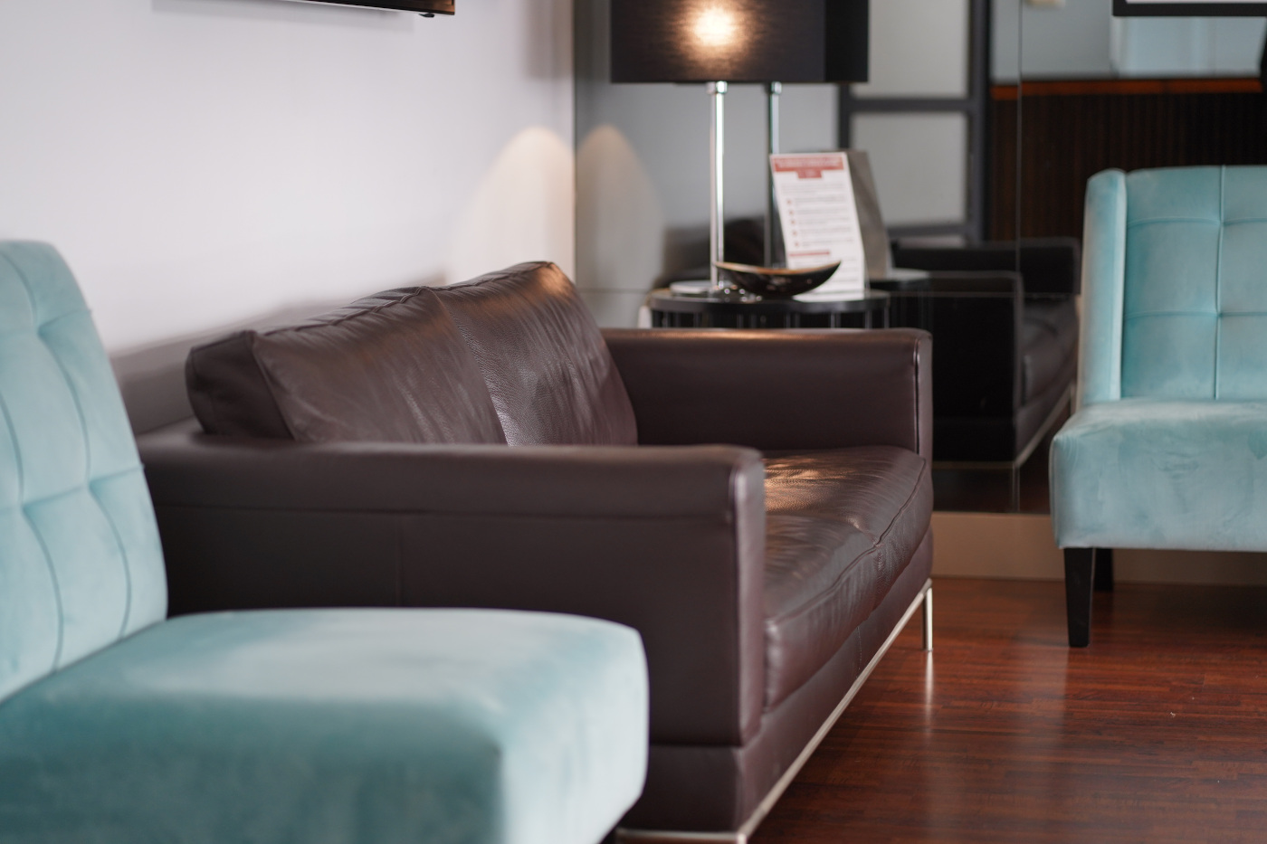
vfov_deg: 16.1
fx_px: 2991
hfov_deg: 23.9
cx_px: 634
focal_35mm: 85
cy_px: 422
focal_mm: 85
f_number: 1.8
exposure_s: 1/250
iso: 640
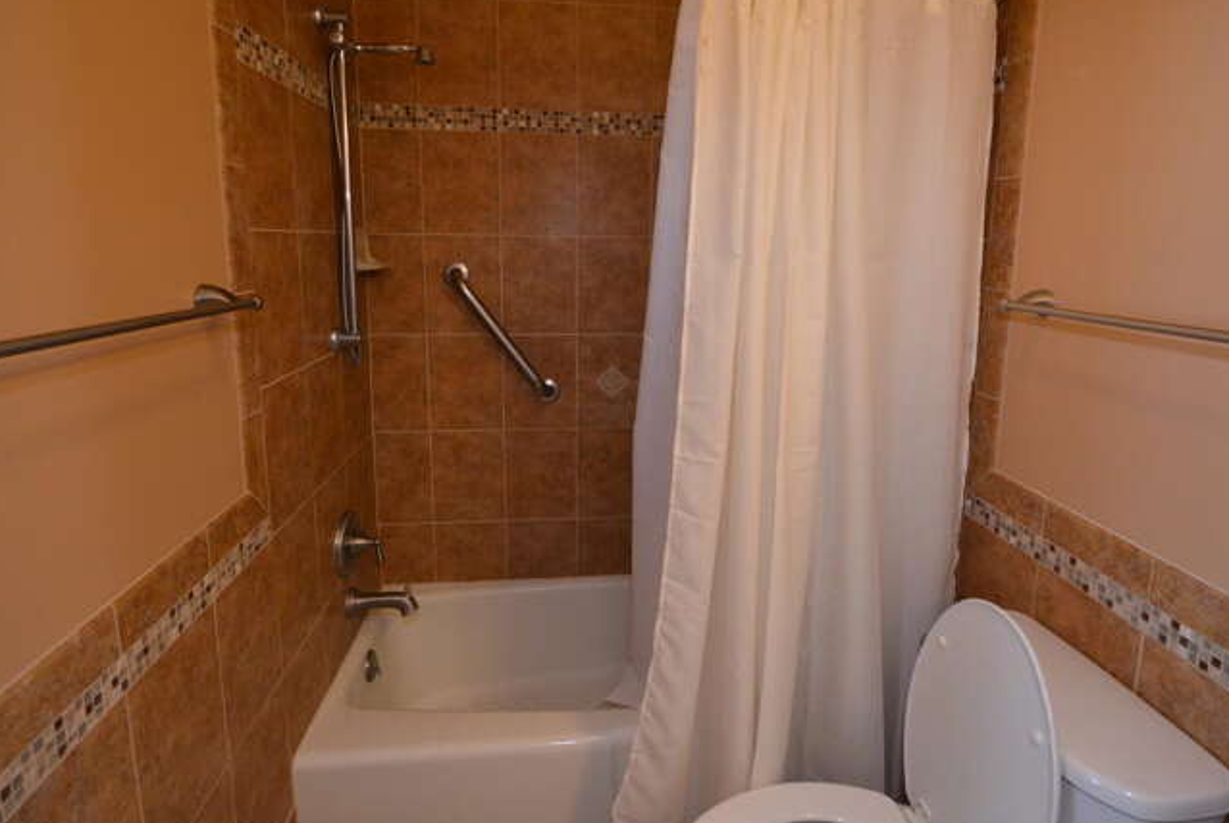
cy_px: 343
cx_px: 636
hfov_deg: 89.9
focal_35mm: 18
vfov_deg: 67.1
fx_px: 615
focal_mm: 10
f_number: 7.1
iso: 1000
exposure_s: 1/60
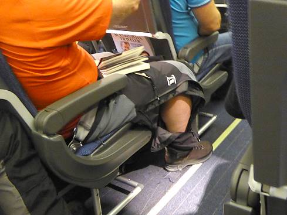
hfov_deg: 47.9
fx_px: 323
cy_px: 108
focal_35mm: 39
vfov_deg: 36.8
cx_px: 144
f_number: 3.7
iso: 1250
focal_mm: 6.7
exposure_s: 1/4
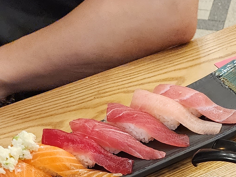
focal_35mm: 91
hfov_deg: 20.7
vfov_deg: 13.9
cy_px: 348
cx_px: 249
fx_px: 620
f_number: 1.8
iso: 640
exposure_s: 1/60
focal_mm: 6.4
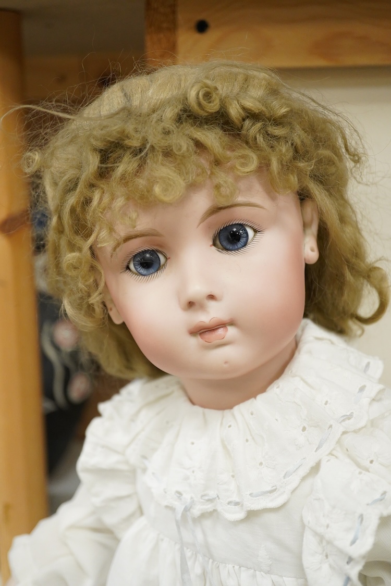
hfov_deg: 29.9
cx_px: 196
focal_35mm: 45
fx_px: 733
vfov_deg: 43.6
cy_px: 293
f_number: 3.5
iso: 2000
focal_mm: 30
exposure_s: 1/320
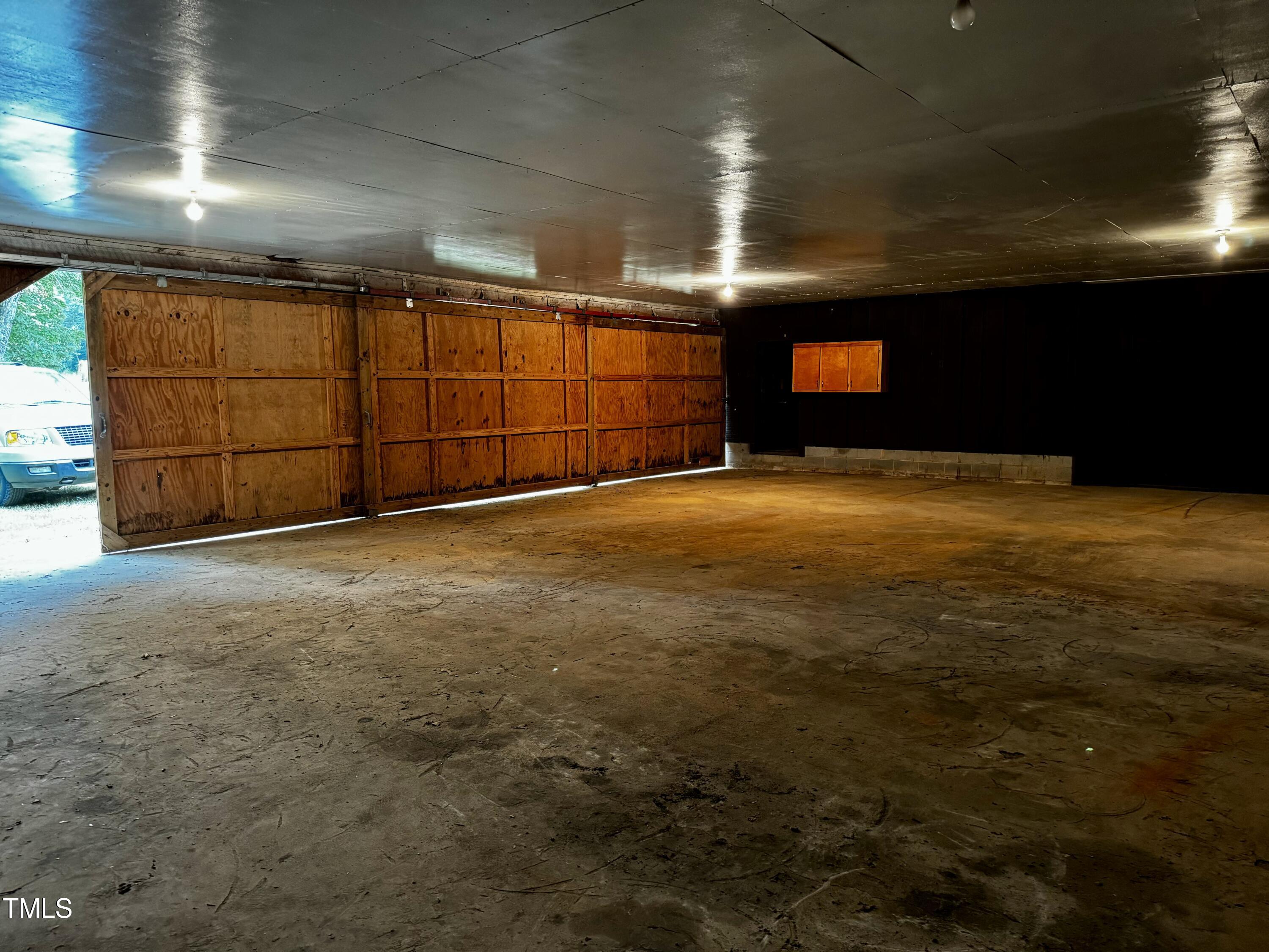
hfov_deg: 71.6
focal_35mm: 24
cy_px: 476
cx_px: 634
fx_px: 880
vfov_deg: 56.8
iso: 400
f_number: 1.78
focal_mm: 6.76
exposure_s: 1/60
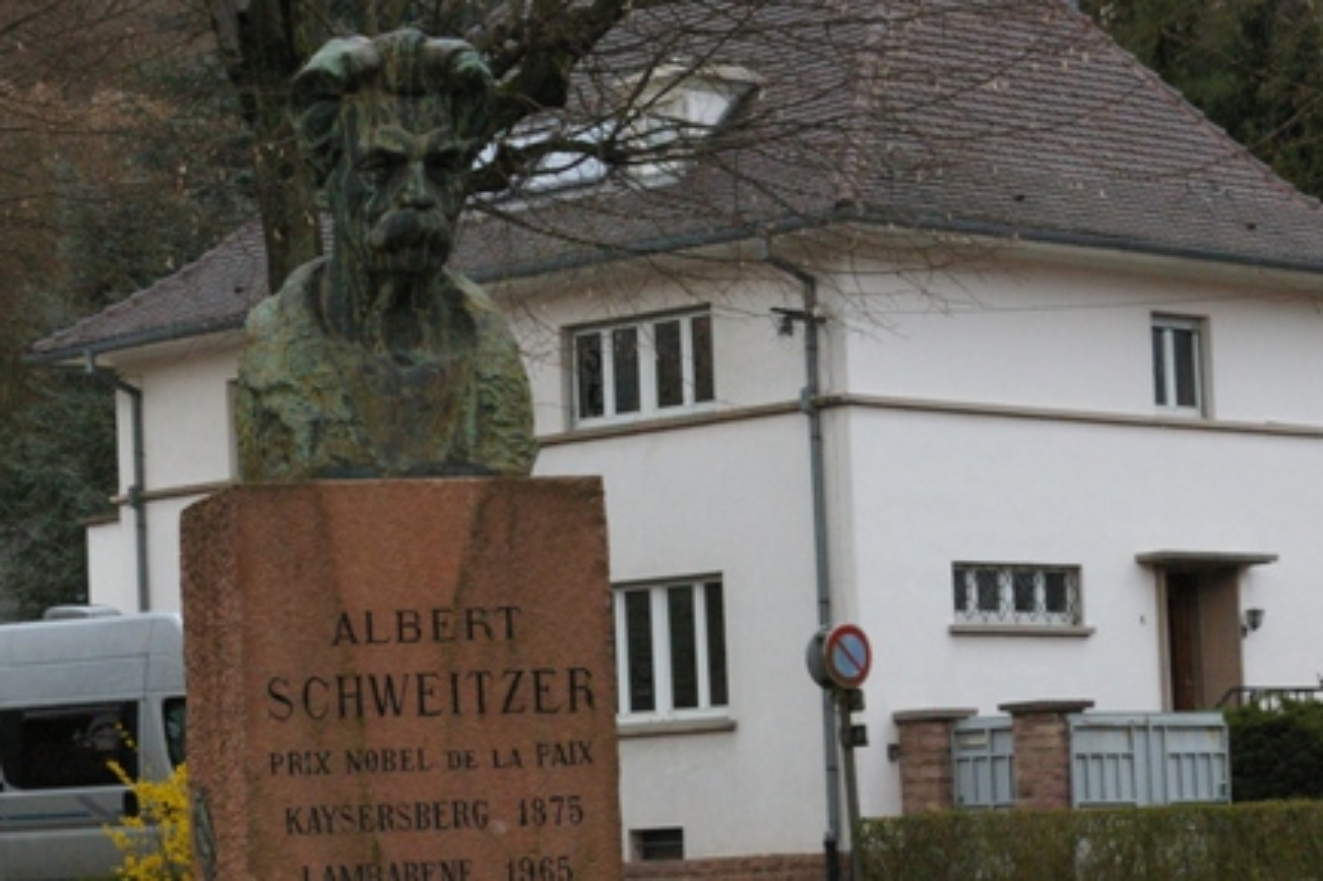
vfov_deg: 11.3
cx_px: 524
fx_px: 4472
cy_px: 476
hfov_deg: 16.8
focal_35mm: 122
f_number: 11
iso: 1600
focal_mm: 55
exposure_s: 1/350
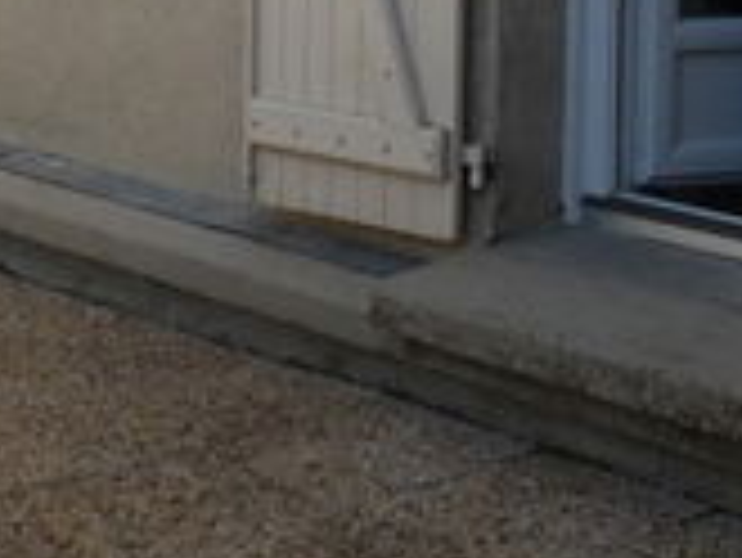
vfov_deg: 14.4
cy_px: -225
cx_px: 324
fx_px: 2081
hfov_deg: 20.2
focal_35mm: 97
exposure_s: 1/800
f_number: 3.2
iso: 80
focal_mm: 3.6
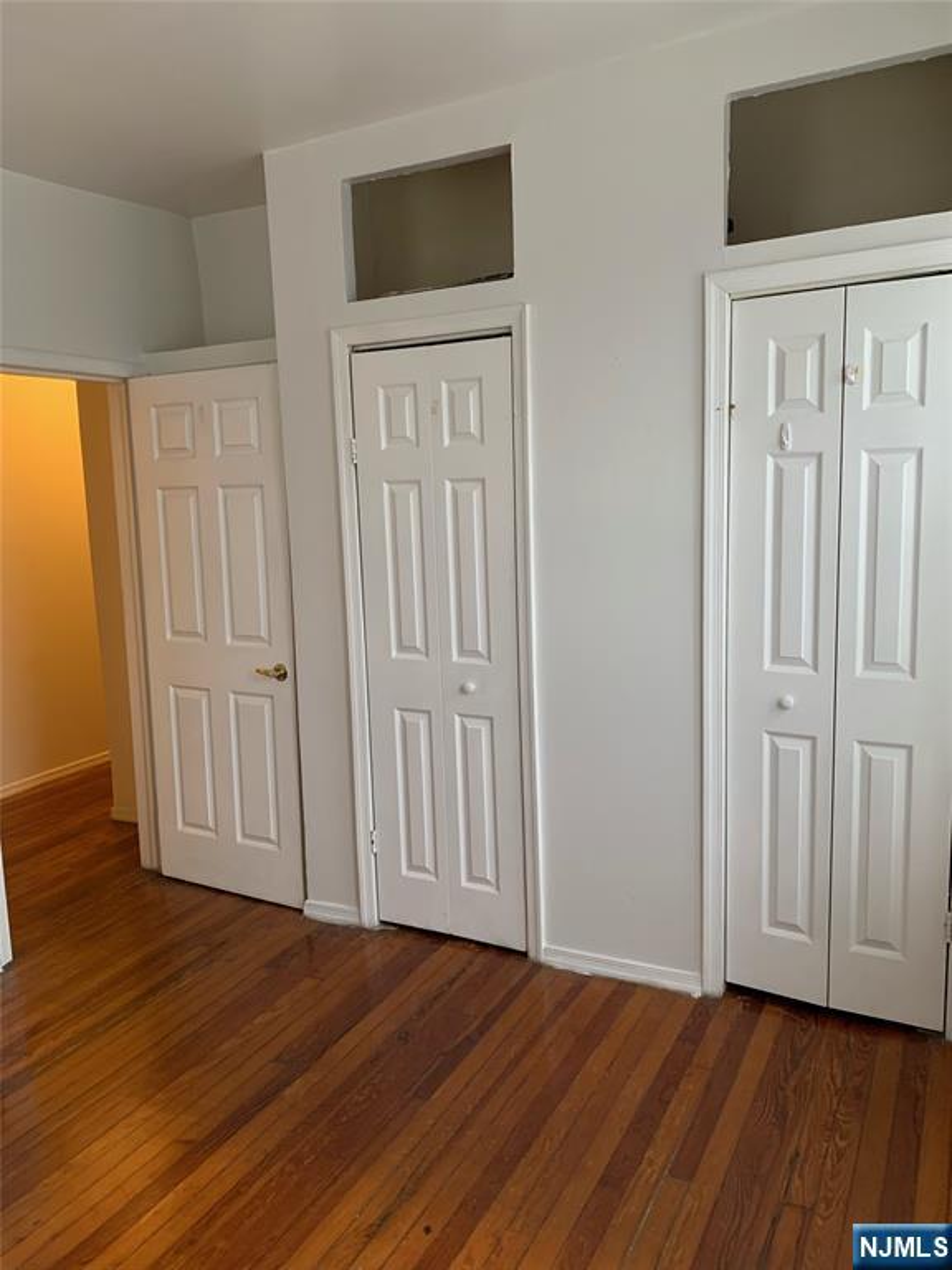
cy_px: 635
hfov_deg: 53.1
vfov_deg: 67.3
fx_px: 953
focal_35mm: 26
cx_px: 476
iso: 200
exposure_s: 1/60
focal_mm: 4.25
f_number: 1.8
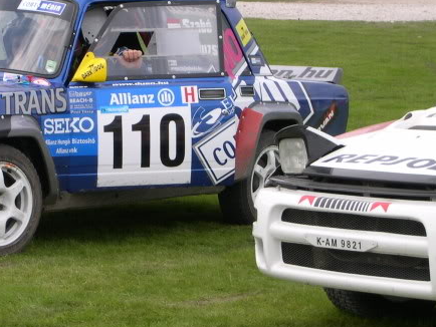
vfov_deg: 7.1
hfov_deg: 9.4
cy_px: 80
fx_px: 2646
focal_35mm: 210
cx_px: 38
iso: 100
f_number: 4.9
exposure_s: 1/247
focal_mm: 24
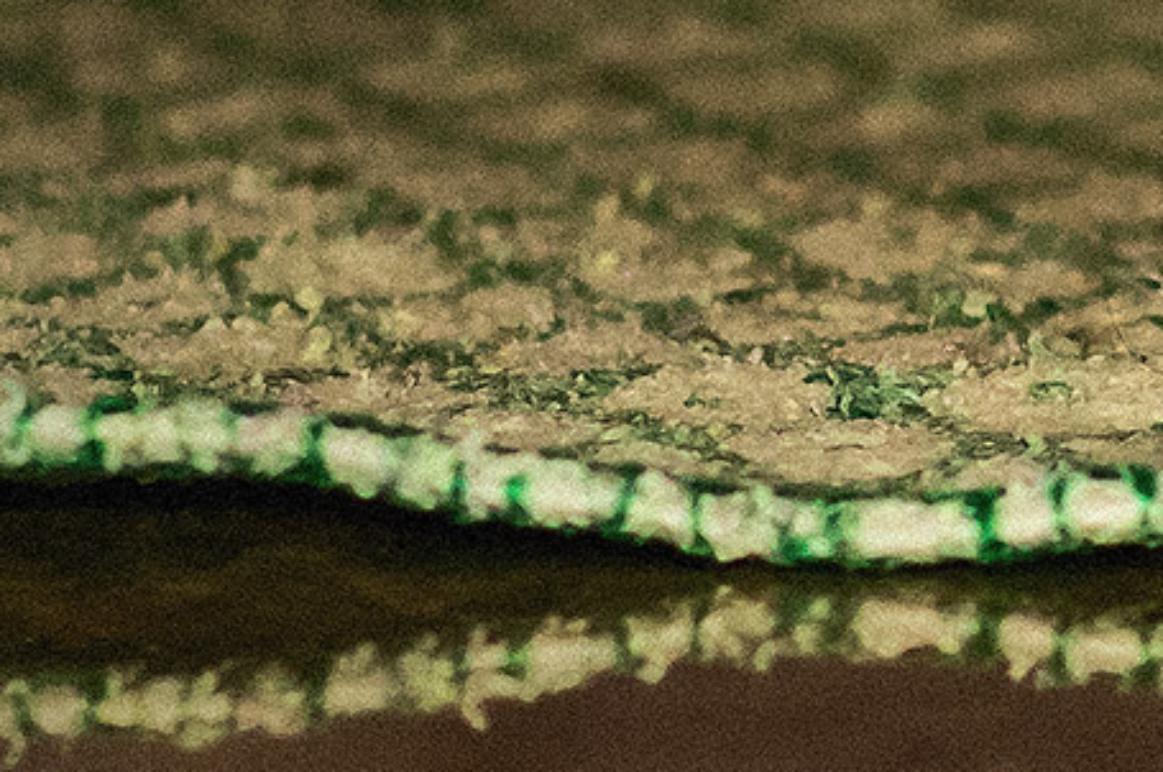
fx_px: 17872
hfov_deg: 3.7
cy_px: -10
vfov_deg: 2.5
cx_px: 2689
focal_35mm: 554
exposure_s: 1/160
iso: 200
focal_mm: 70
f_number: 3.5
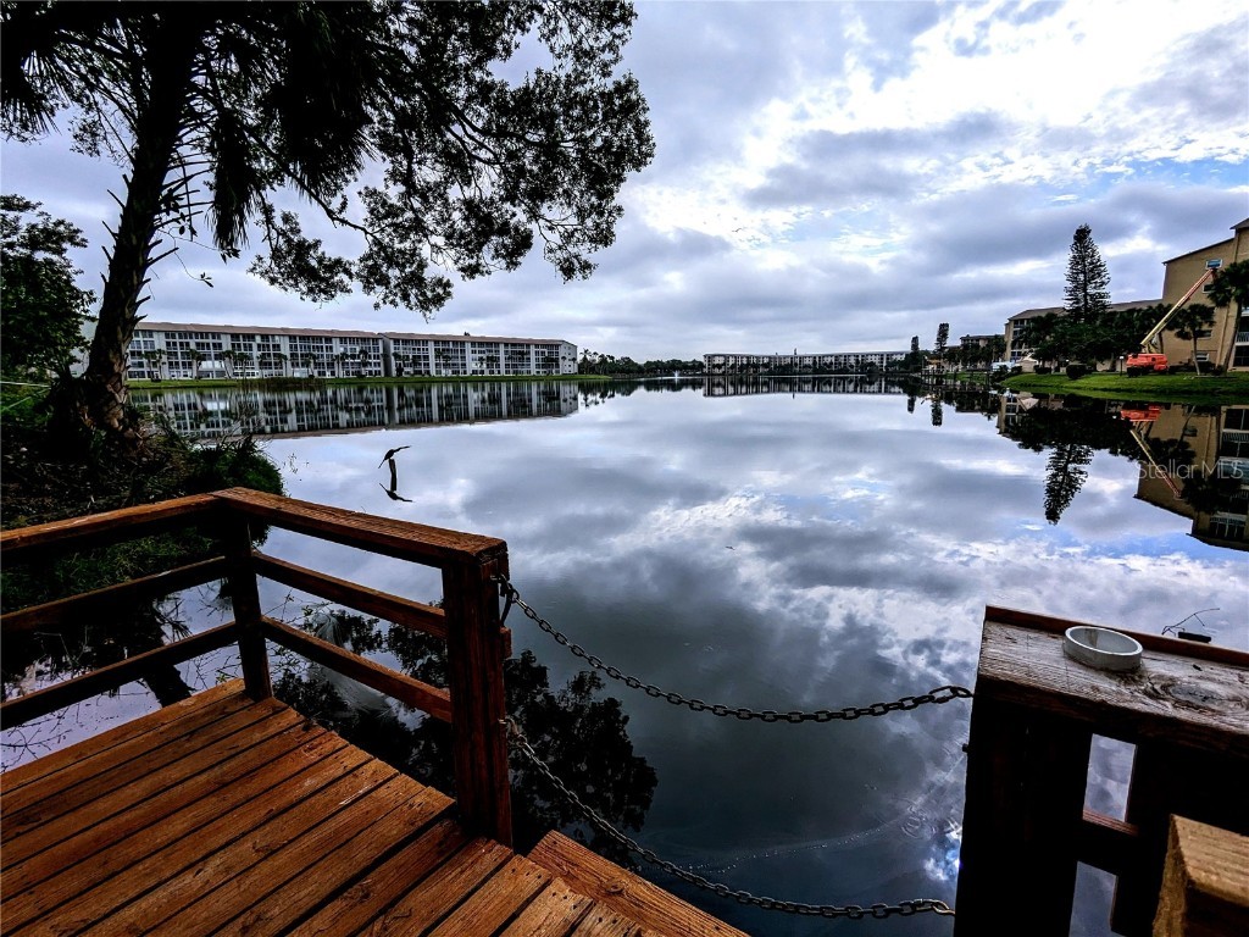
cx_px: 624
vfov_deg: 78.1
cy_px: 468
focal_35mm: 16
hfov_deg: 94.5
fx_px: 577
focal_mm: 2.35
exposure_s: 1/3322
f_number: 2.2
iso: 50
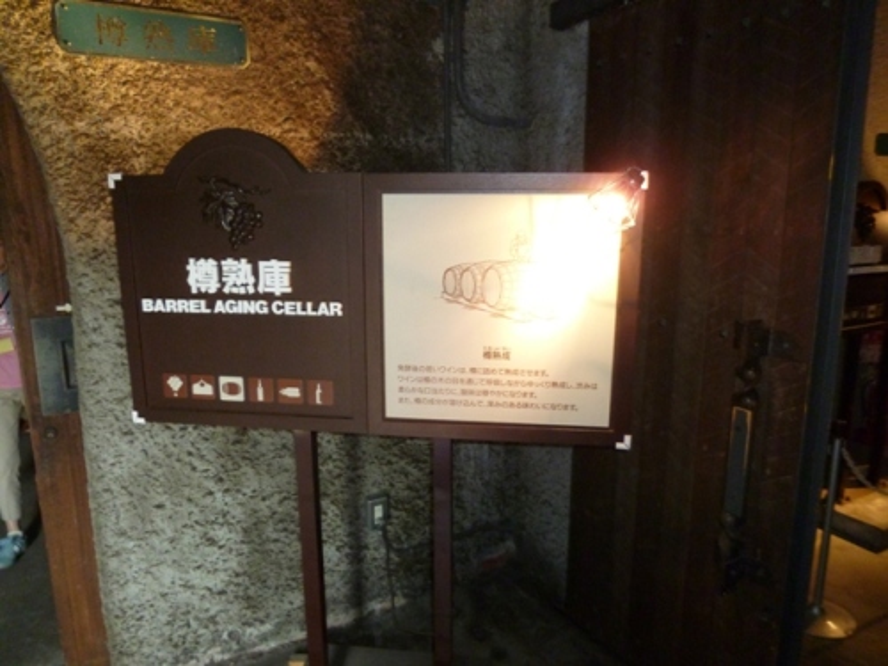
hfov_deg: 71.6
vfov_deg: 56.8
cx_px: 444
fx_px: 616
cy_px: 333
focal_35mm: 24
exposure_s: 1/60
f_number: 2.5
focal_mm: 4.3
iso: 400
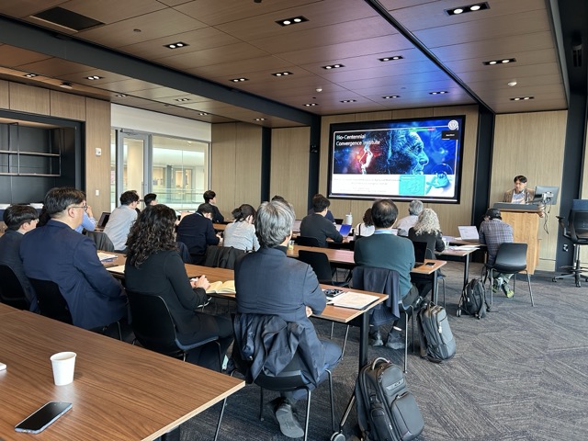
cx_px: 294
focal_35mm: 26
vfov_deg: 53.1
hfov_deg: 67.3
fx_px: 442
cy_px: 220
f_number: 1.5
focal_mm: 5.7
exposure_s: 1/60
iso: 200
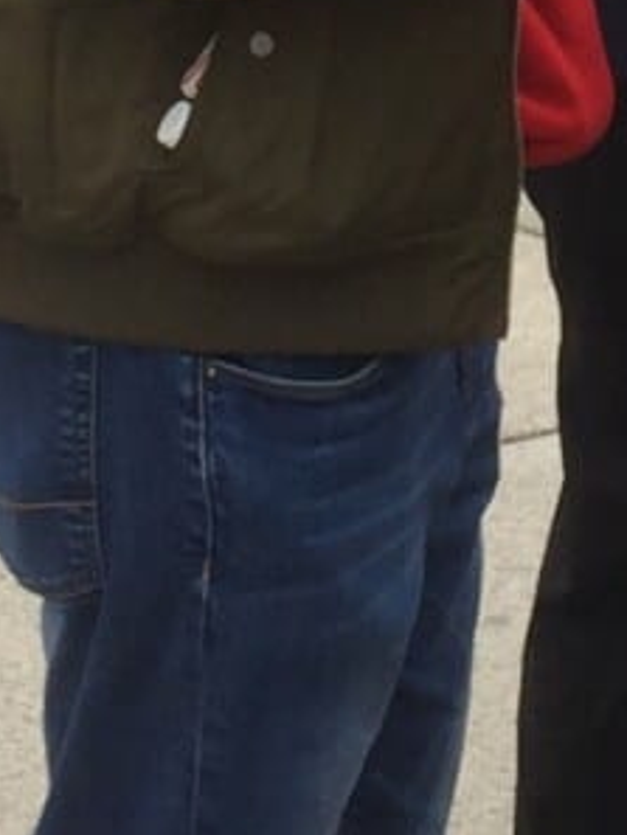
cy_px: -801
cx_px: 877
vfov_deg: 9.3
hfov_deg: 7.3
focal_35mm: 200
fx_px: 4827
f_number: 2.2
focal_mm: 4.15
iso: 32
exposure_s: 1/399
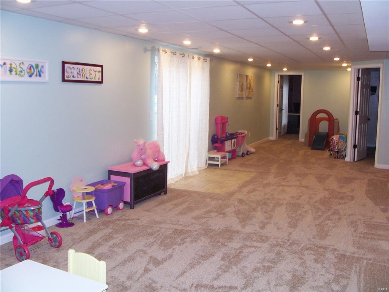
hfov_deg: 52.6
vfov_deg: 40.7
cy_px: 146
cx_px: 194
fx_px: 393
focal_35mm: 35
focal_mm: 6
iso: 140
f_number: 2.8
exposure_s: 1/60
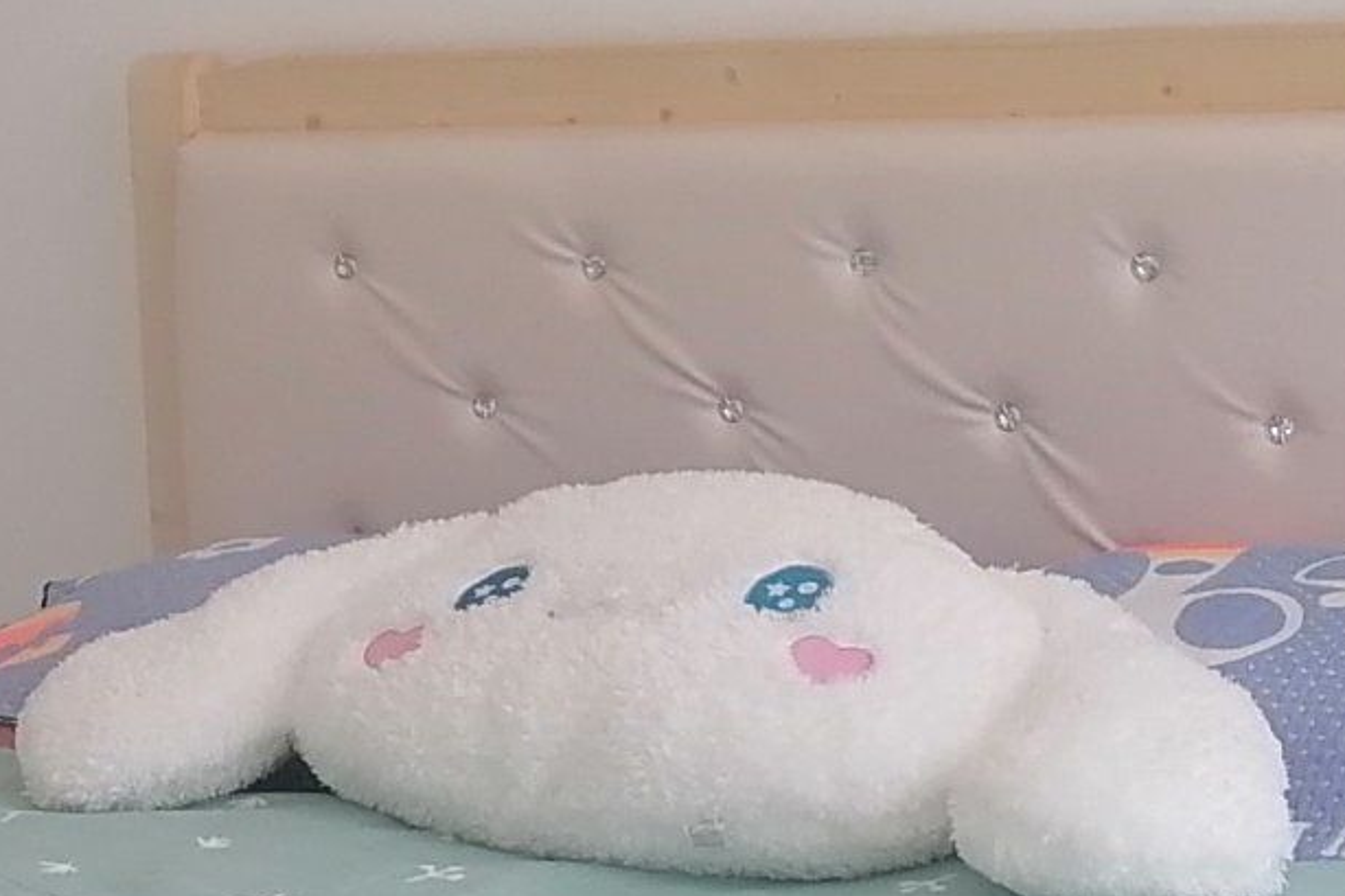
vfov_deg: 10.9
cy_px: 662
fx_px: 4669
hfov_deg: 16.1
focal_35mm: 125
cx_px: -12
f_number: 1.8
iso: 100
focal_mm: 5.3
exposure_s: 1/100
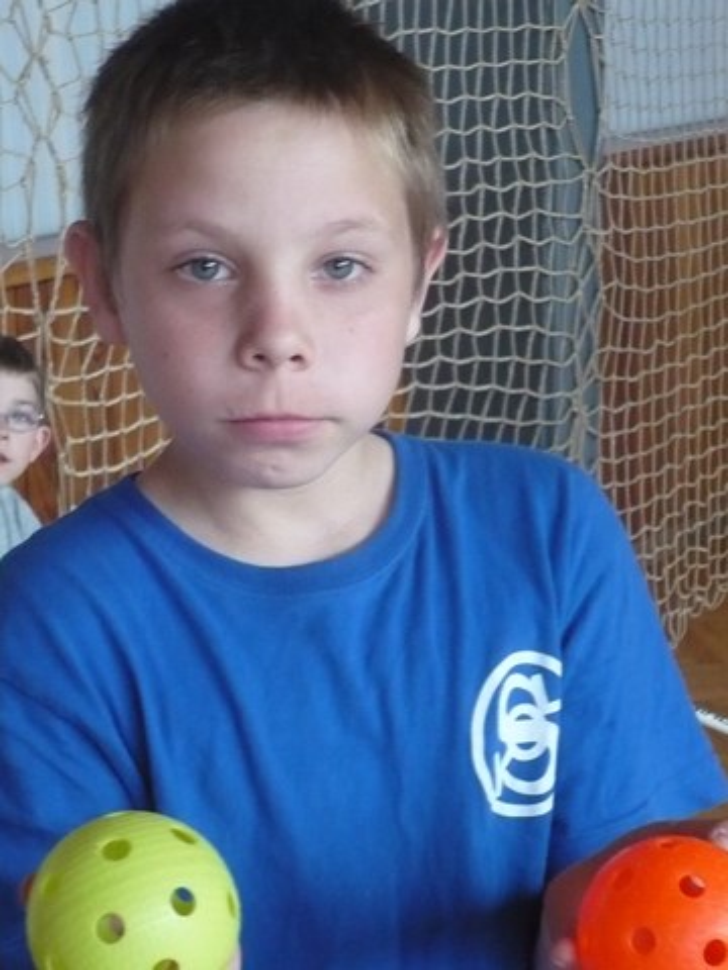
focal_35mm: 82
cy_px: 485
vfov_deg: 23.8
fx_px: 2299
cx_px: 364
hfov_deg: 18.0
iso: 400
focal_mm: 9.9
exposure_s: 1/30
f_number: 3.7
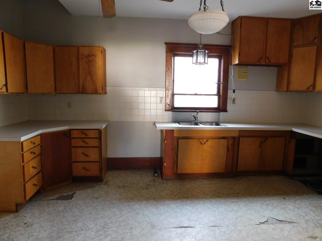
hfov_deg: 73.9
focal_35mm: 23
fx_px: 214
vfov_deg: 58.9
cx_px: 161
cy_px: 120
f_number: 3
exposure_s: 1/15
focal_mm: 4
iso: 400
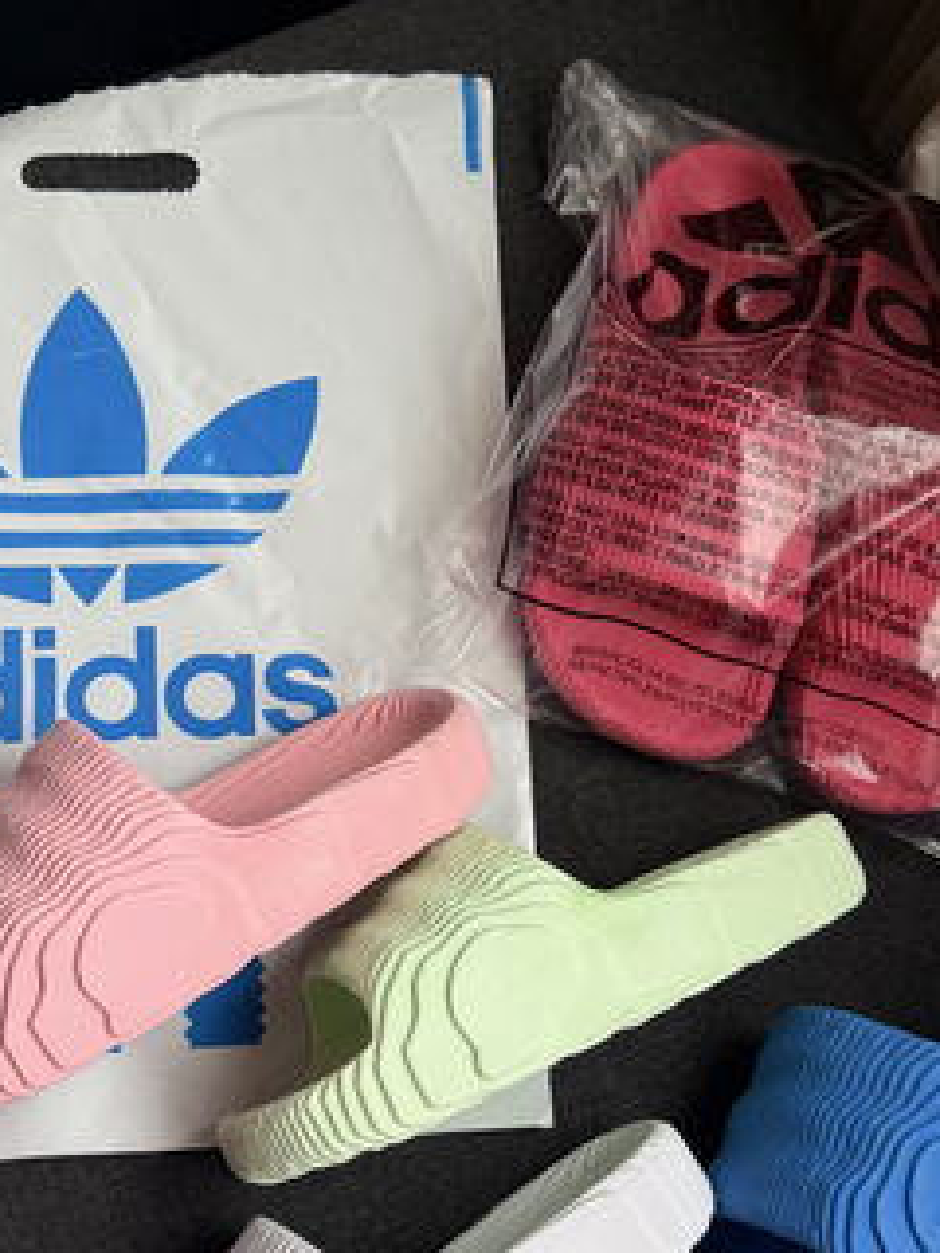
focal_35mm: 40
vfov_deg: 46.8
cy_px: 668
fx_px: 1448
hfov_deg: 35.9
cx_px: 419
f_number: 1.78
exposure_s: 1/283
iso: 64
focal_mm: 6.76
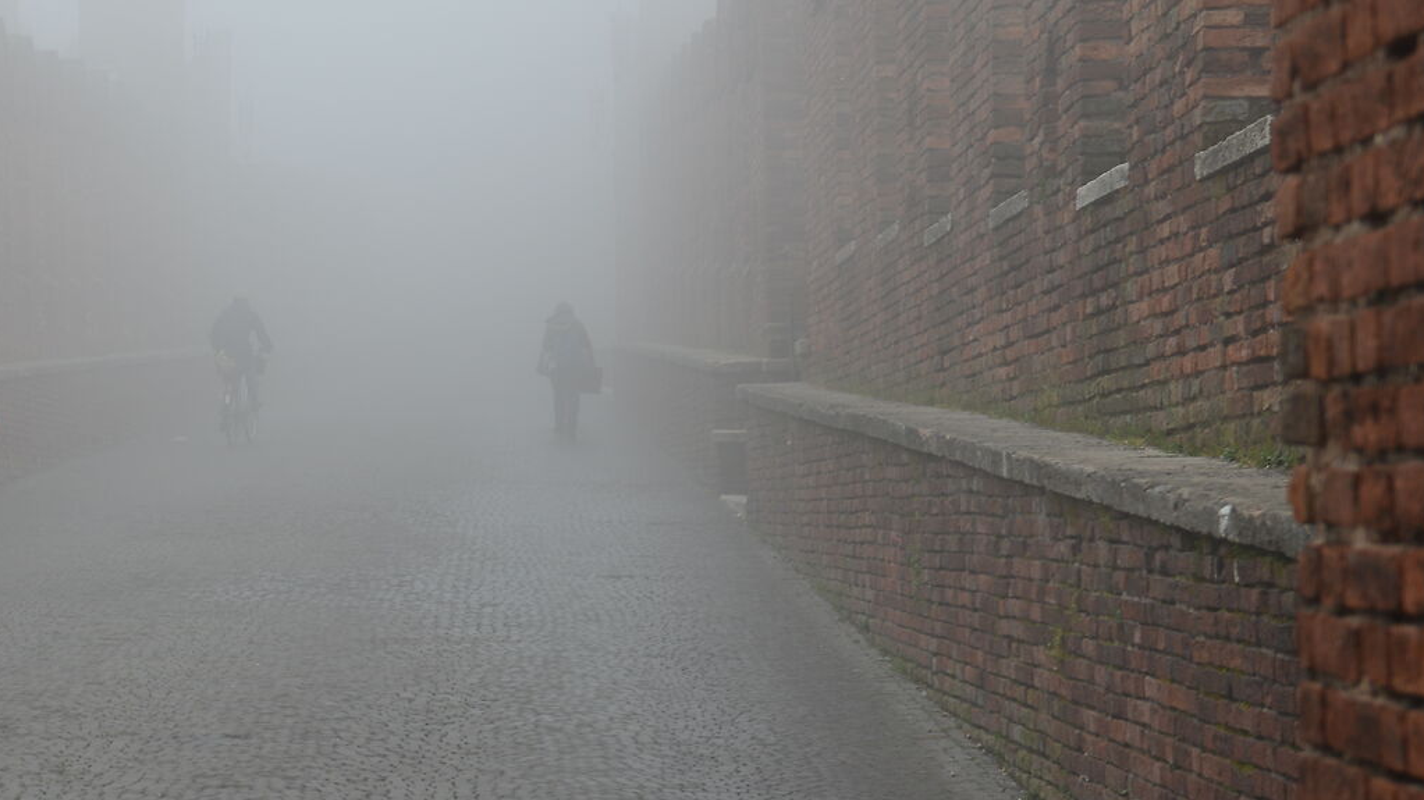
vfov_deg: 10.3
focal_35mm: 118
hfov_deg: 17.5
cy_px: 313
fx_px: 4455
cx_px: -164
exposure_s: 1/80
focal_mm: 48
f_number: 4.5
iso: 100
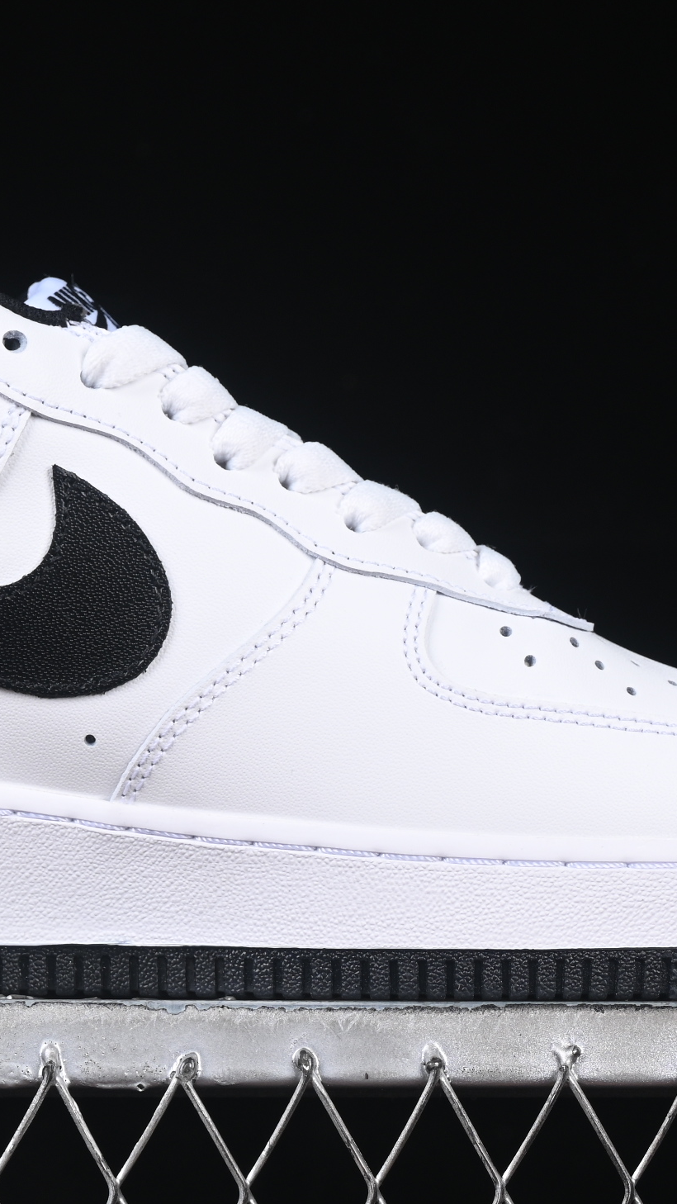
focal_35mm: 150
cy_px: 527
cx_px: 154
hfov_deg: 8.1
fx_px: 4788
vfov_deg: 14.3
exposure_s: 1/80
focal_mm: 50
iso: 160
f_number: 8
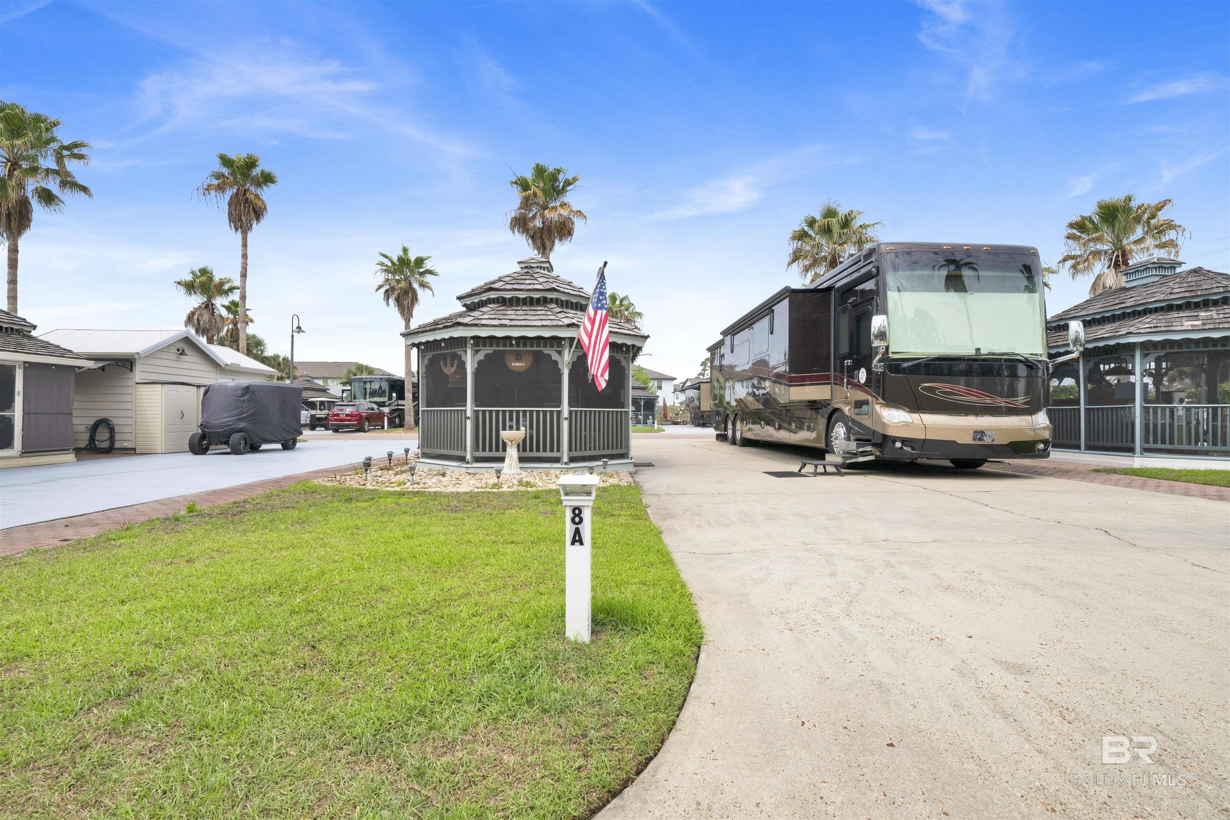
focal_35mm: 18
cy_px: 410
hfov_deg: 91.6
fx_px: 598
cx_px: 615
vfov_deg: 68.9
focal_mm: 17.5
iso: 400
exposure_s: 1/500
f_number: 13
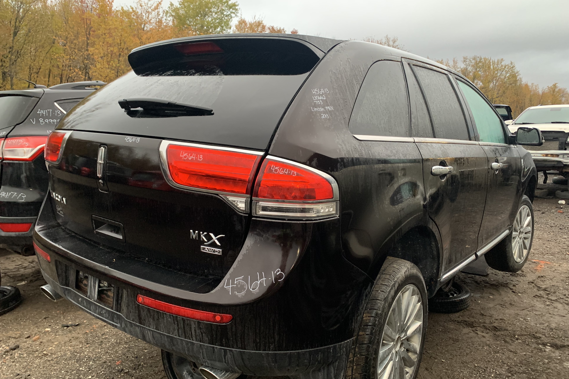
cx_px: 283
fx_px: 443
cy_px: 200
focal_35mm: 28
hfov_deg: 65.5
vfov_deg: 46.4
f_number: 1.8
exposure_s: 1/60
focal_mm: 4.25
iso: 320
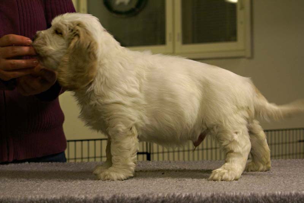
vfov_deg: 18.2
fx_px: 633
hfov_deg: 27.0
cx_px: 152
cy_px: 102
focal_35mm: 75
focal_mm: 50
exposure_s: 1/25
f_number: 5.6
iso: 400
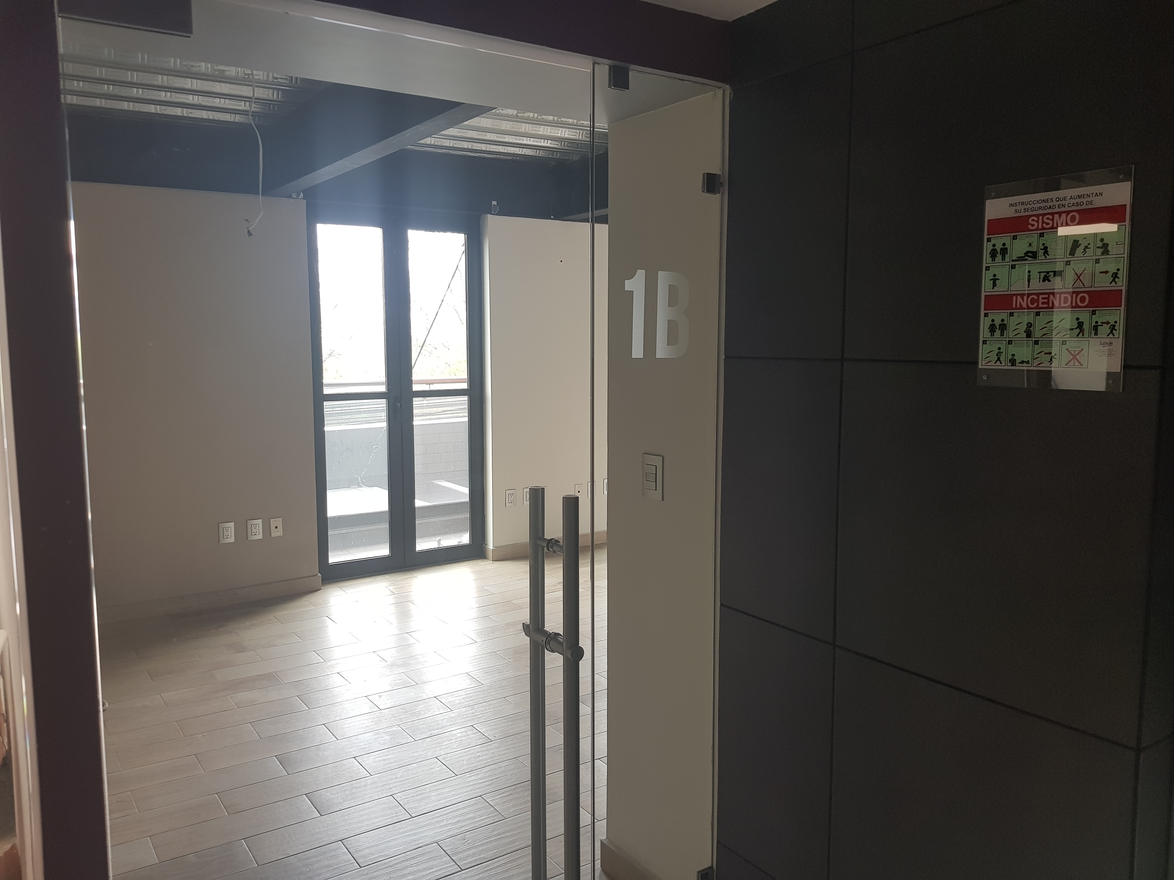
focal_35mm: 26
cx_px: 587
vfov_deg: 53.1
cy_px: 440
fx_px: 882
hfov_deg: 67.3
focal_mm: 4.2
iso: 80
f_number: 1.7
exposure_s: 1/60
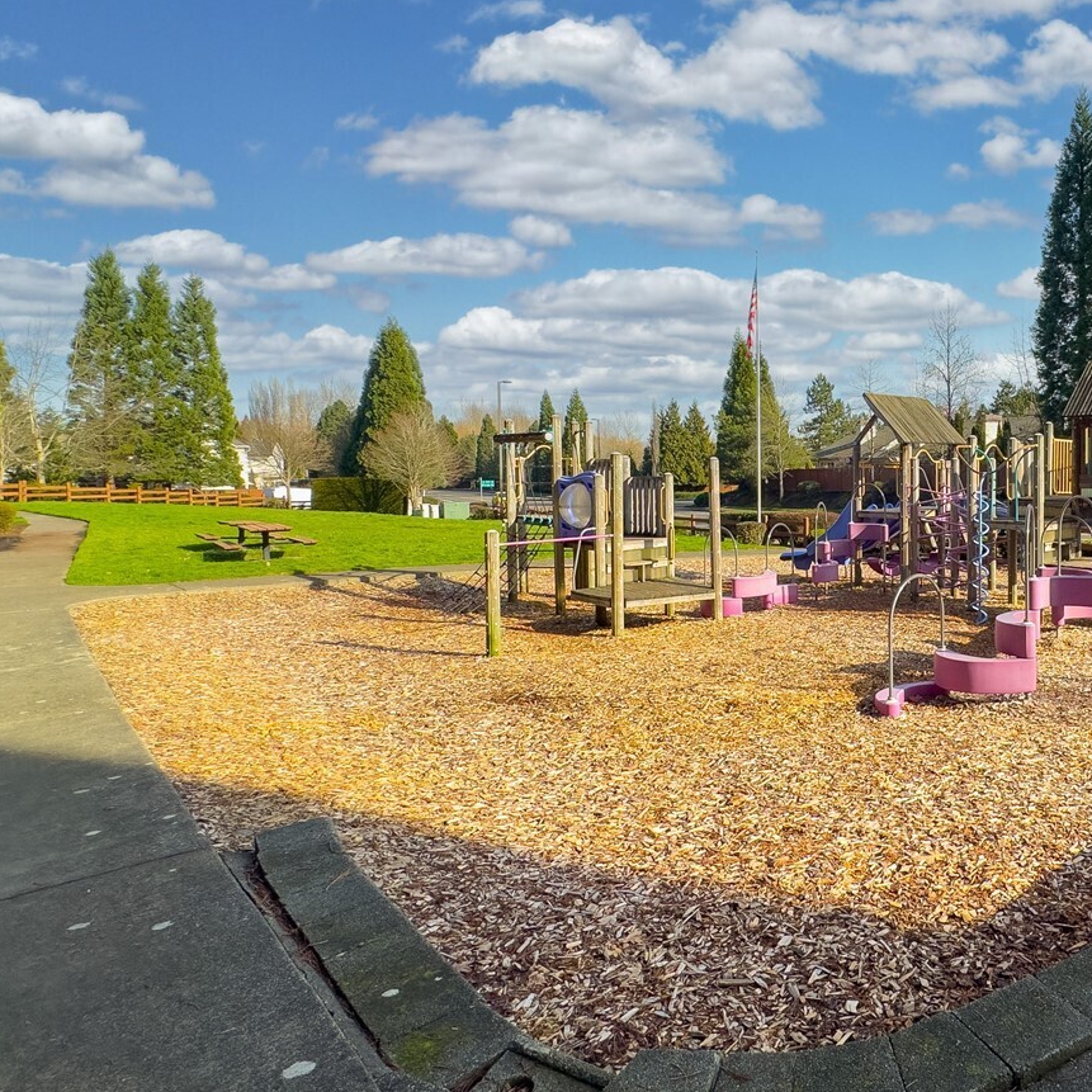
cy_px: 496
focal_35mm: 23
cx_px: 878
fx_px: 821
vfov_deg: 67.1
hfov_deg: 61.5
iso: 40
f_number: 2.2
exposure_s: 1/1400
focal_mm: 2.22
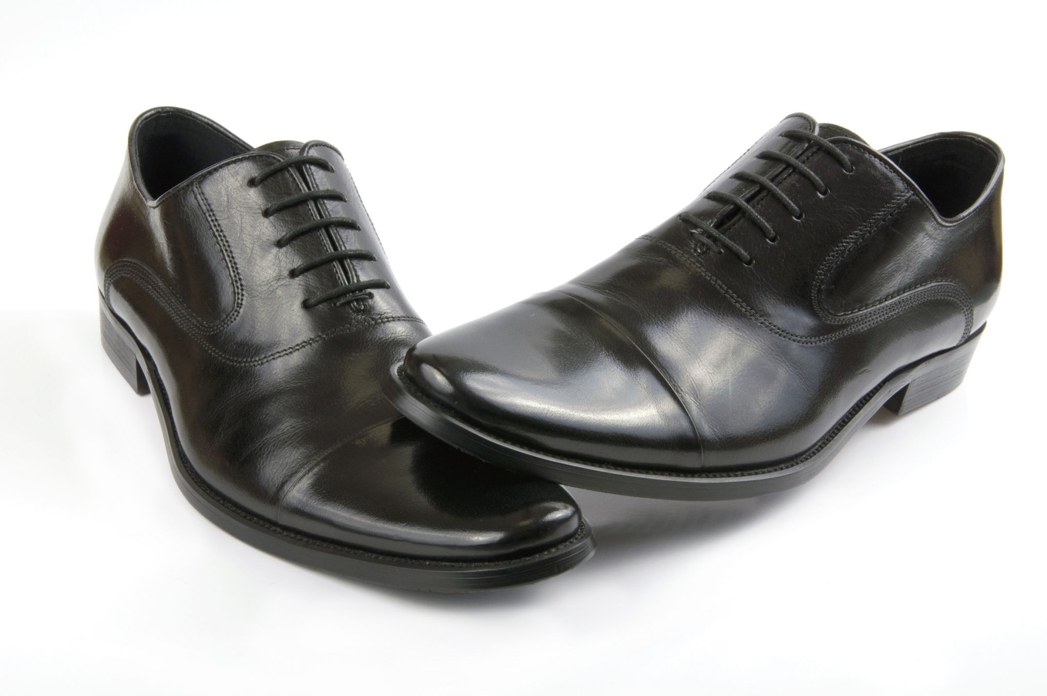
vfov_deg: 20.1
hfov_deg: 29.9
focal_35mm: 68
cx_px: 524
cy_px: 348
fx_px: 1961
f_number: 22
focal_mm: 45
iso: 200
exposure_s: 1/125
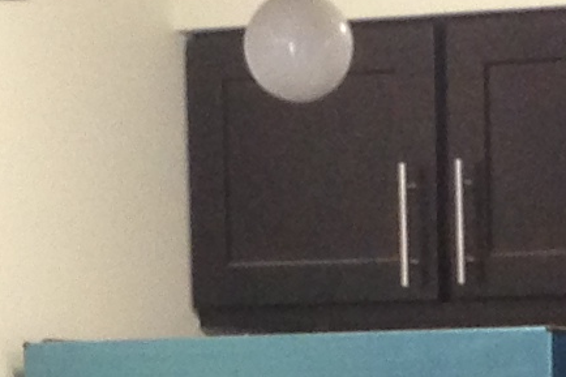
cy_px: 818
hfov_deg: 7.9
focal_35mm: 258
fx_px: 4055
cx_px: 618
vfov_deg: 5.2
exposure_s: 1/20
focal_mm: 4.13
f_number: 2.4
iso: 125
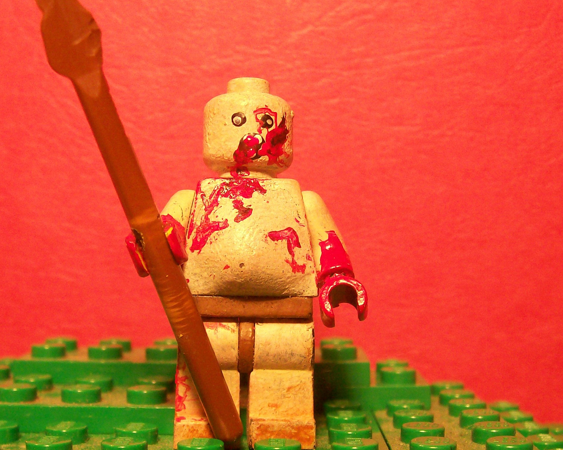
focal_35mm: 56
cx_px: 245
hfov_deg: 33.5
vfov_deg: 27.1
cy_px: 237
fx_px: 933
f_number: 2.8
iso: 160
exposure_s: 1/22.7
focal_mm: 5.8
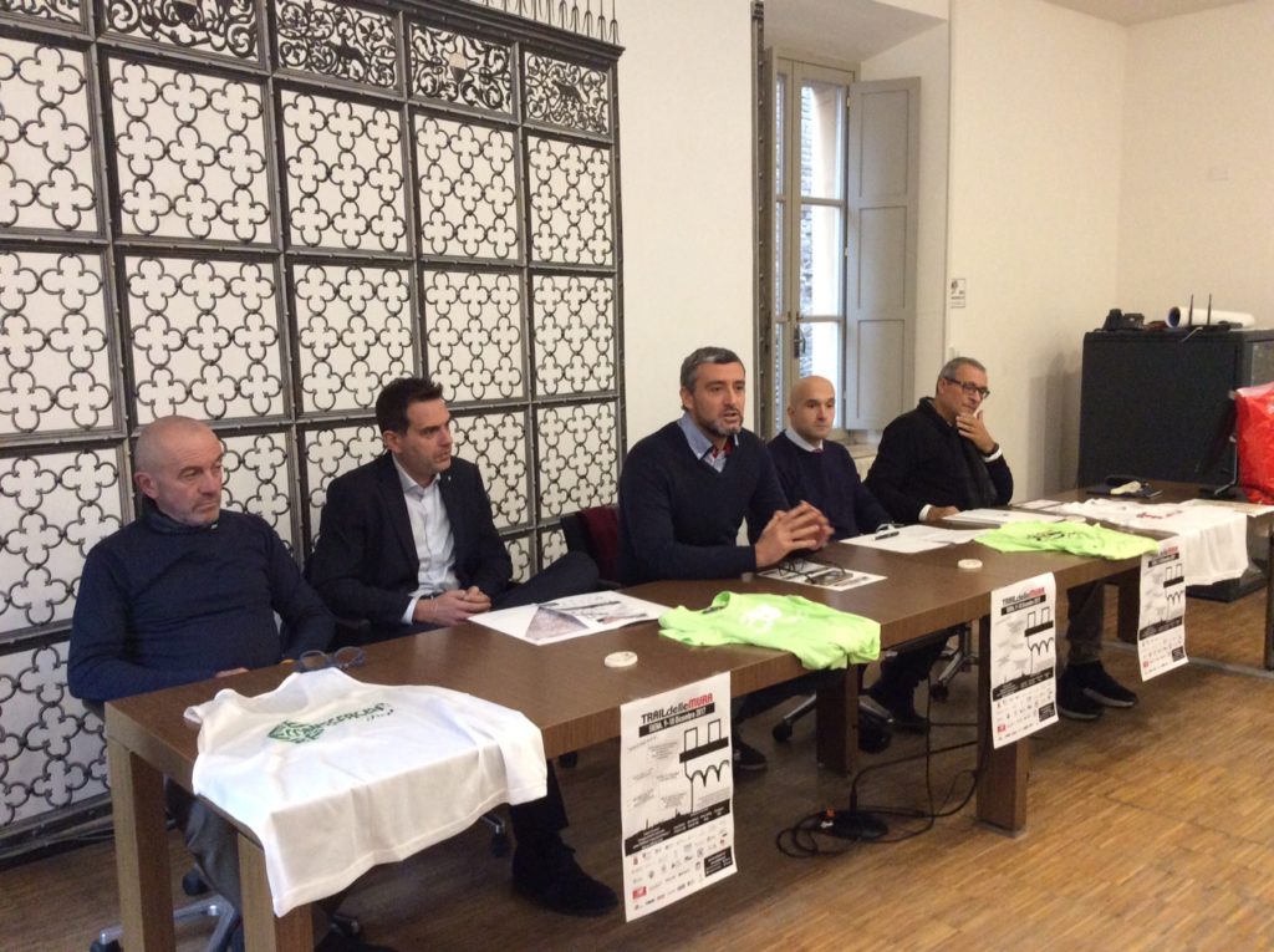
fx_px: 1176
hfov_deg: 56.9
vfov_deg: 44.1
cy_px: 476
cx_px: 637
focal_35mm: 32
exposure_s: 1/25
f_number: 2.4
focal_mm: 3.3
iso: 250
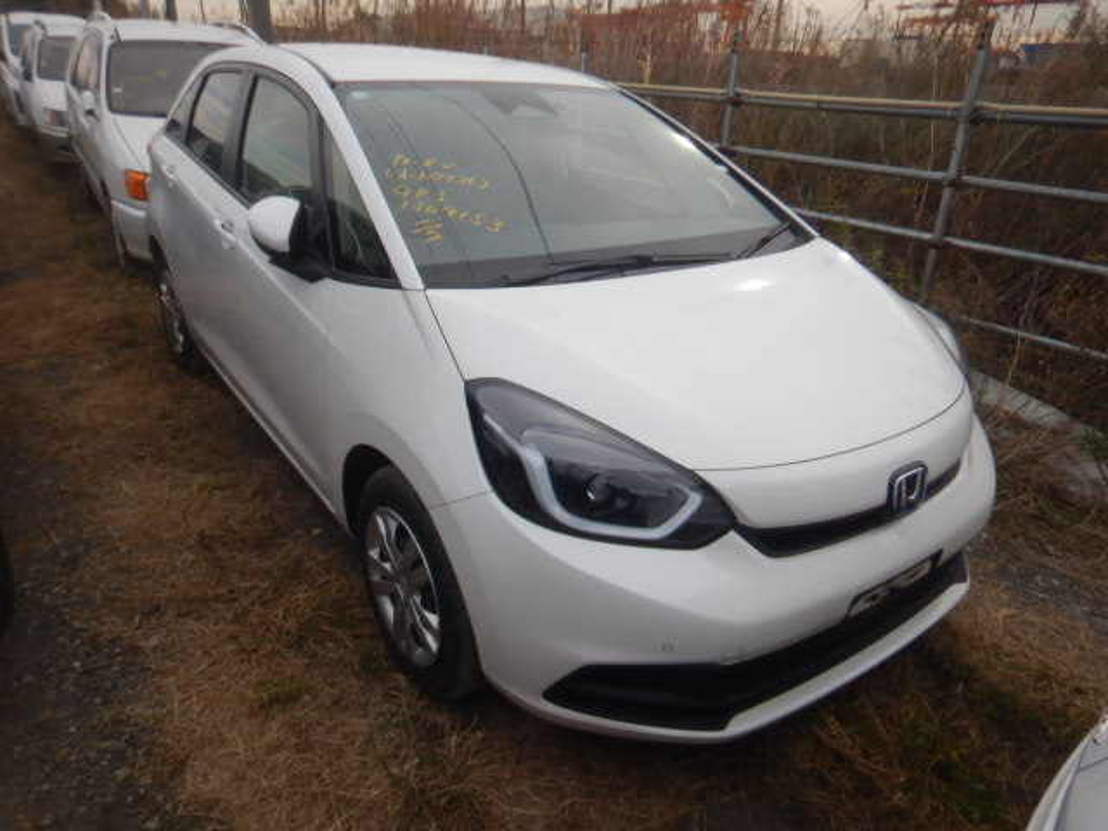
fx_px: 768
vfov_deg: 56.8
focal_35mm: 24
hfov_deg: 71.6
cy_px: 416
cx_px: 554
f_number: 2.8
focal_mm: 4.3
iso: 125
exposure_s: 1/320
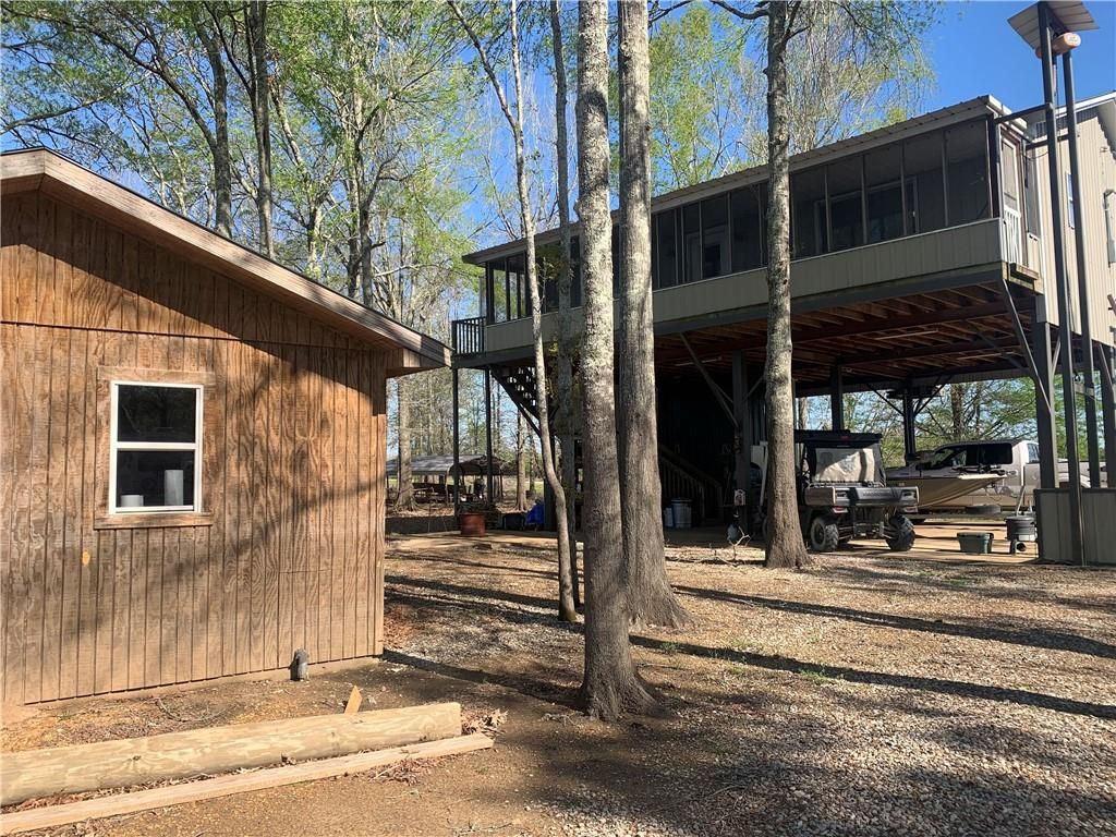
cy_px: 418
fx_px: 838
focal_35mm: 26
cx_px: 558
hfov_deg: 67.3
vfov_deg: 53.1
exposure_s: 1/1190
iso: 25
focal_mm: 4.25
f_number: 1.8
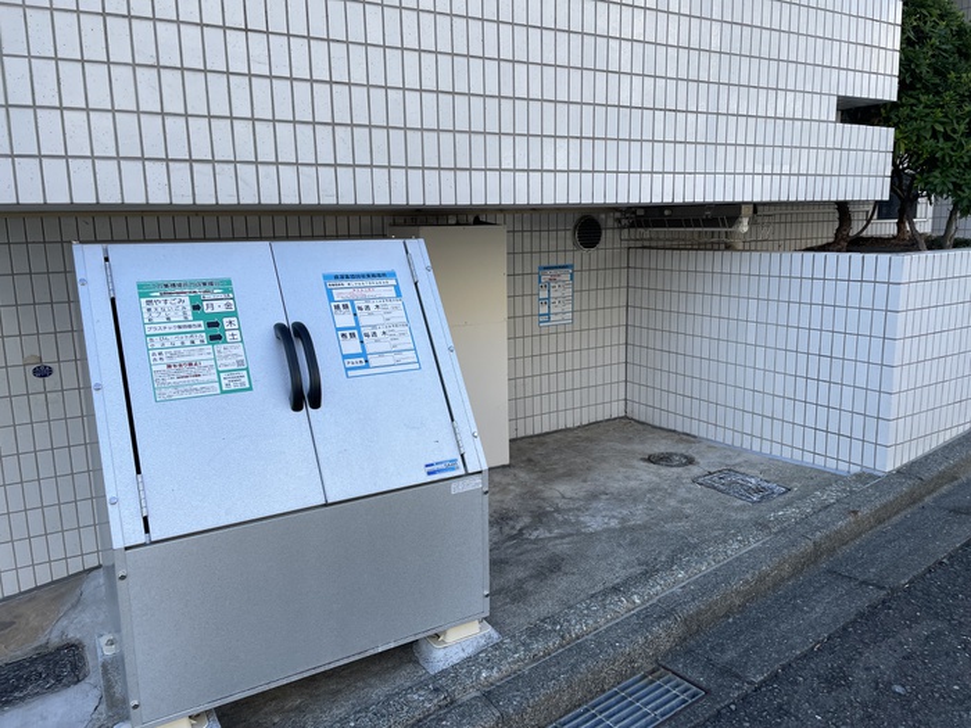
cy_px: 364
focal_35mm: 26
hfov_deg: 67.3
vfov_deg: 53.1
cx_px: 486
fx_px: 729
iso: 32
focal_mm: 4.2
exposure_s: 1/694
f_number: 1.6
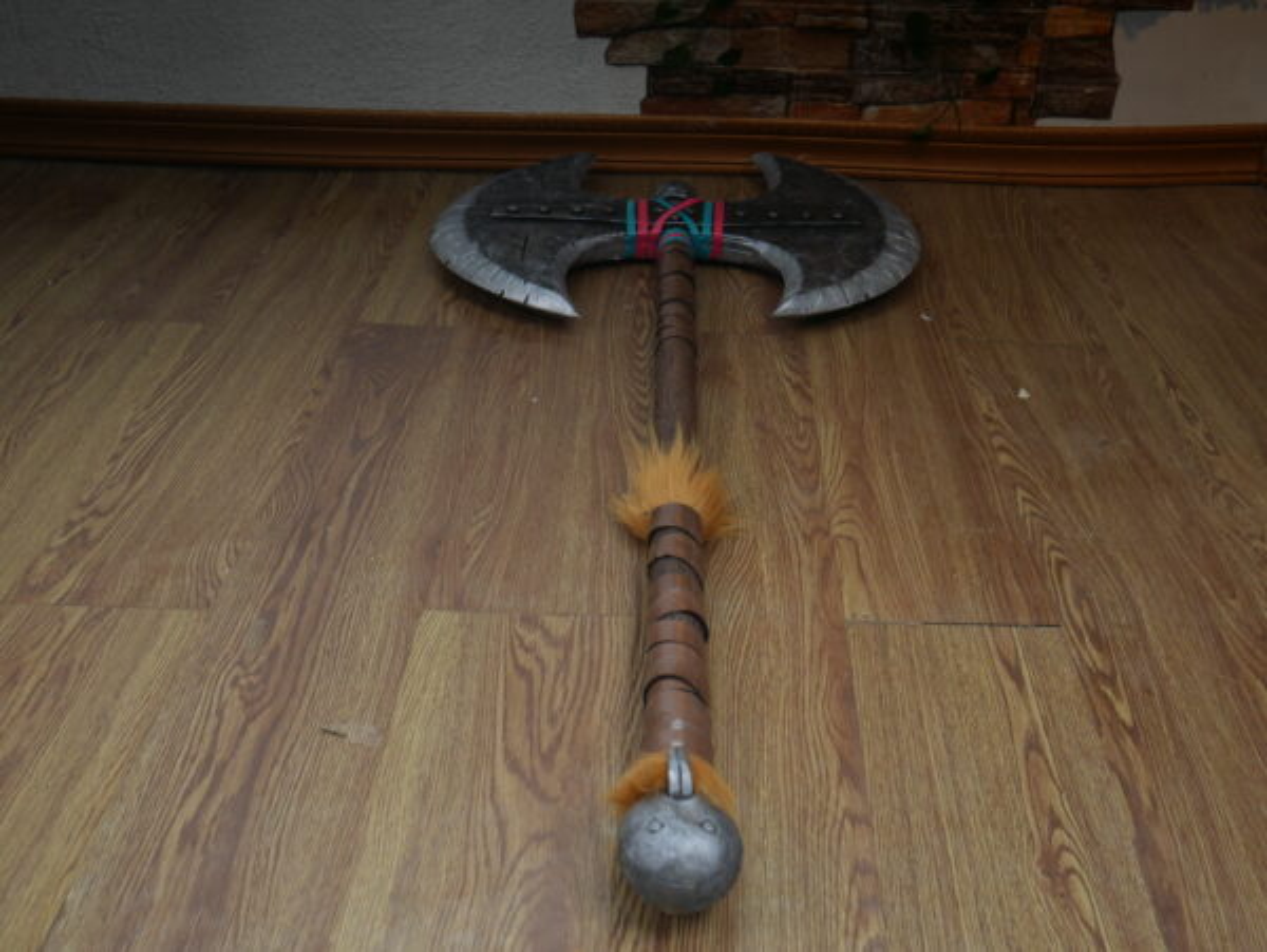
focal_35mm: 34
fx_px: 1245
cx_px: 634
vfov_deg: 41.8
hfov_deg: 53.9
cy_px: 476
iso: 200
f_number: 9
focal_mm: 17
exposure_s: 1/80
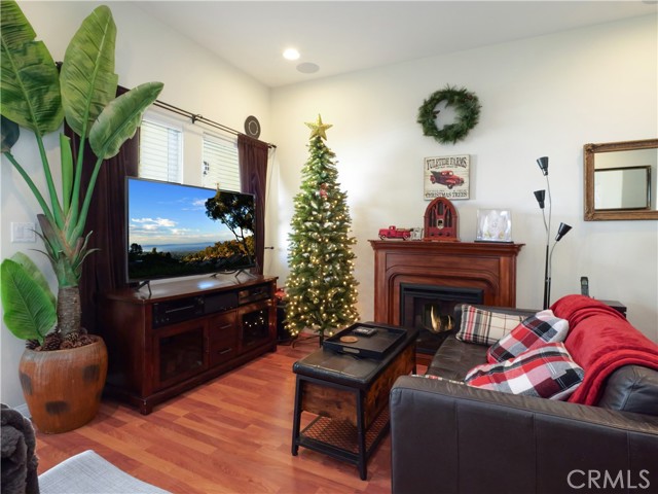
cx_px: 329
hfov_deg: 87.8
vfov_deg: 71.6
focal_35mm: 18
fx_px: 342
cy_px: 247
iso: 2500
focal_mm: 9
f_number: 7.1
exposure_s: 1/30
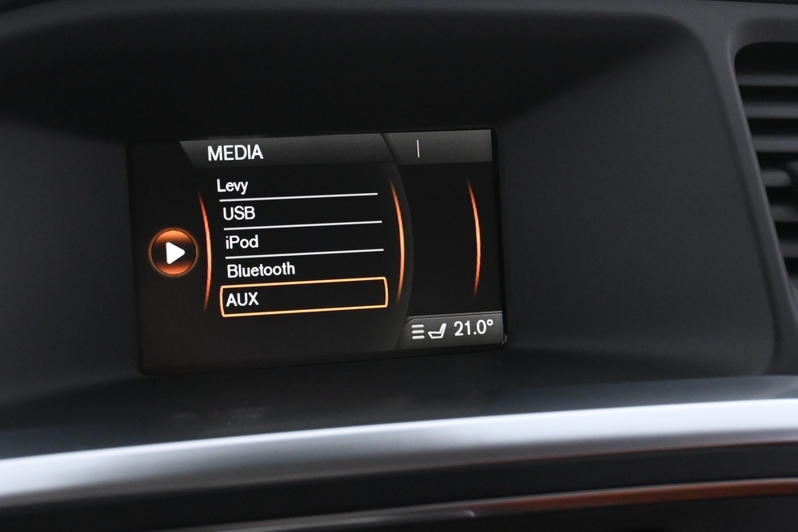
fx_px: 1335
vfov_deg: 22.5
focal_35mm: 60
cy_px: 232
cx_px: 340
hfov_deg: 33.2
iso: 2200
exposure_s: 1/40
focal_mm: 24.5
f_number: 4.2
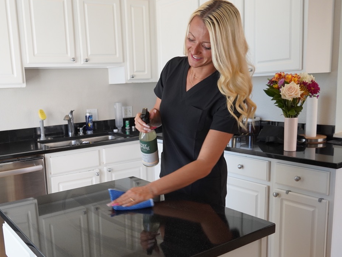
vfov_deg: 39.5
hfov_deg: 51.0
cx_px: 136
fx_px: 356
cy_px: 155
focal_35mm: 36
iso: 800
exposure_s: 1/160
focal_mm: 18
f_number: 4
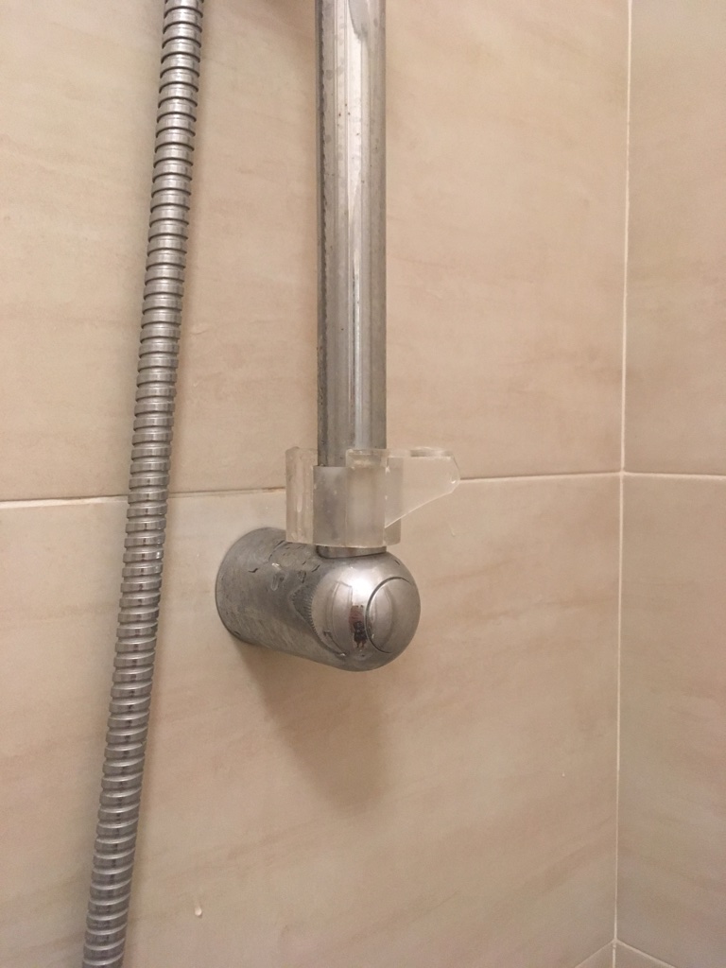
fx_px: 811
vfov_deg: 61.7
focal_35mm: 29
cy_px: 484
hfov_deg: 48.2
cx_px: 363
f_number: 2.2
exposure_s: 1/20
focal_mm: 4.15
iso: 200
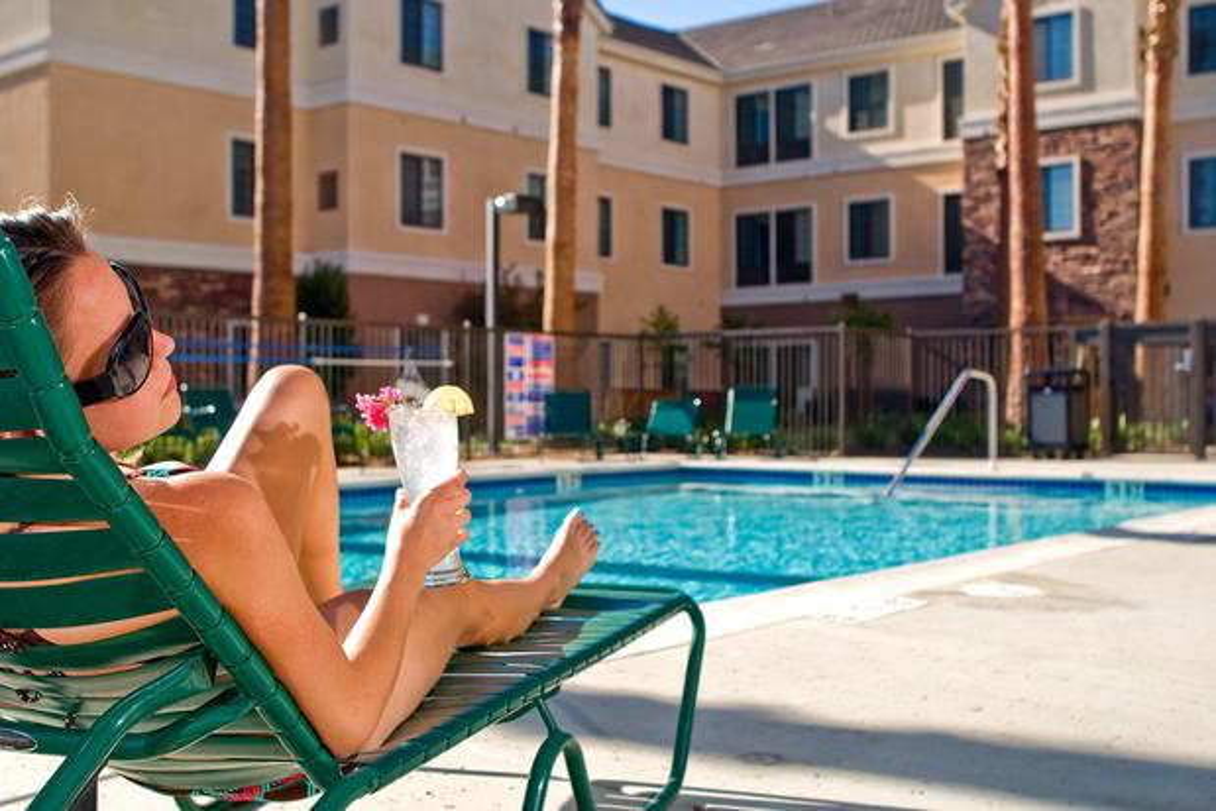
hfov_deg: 46.4
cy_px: 406
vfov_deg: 31.9
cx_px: 608
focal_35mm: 42
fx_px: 1419
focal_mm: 28
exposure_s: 1/125
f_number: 4.5
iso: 100
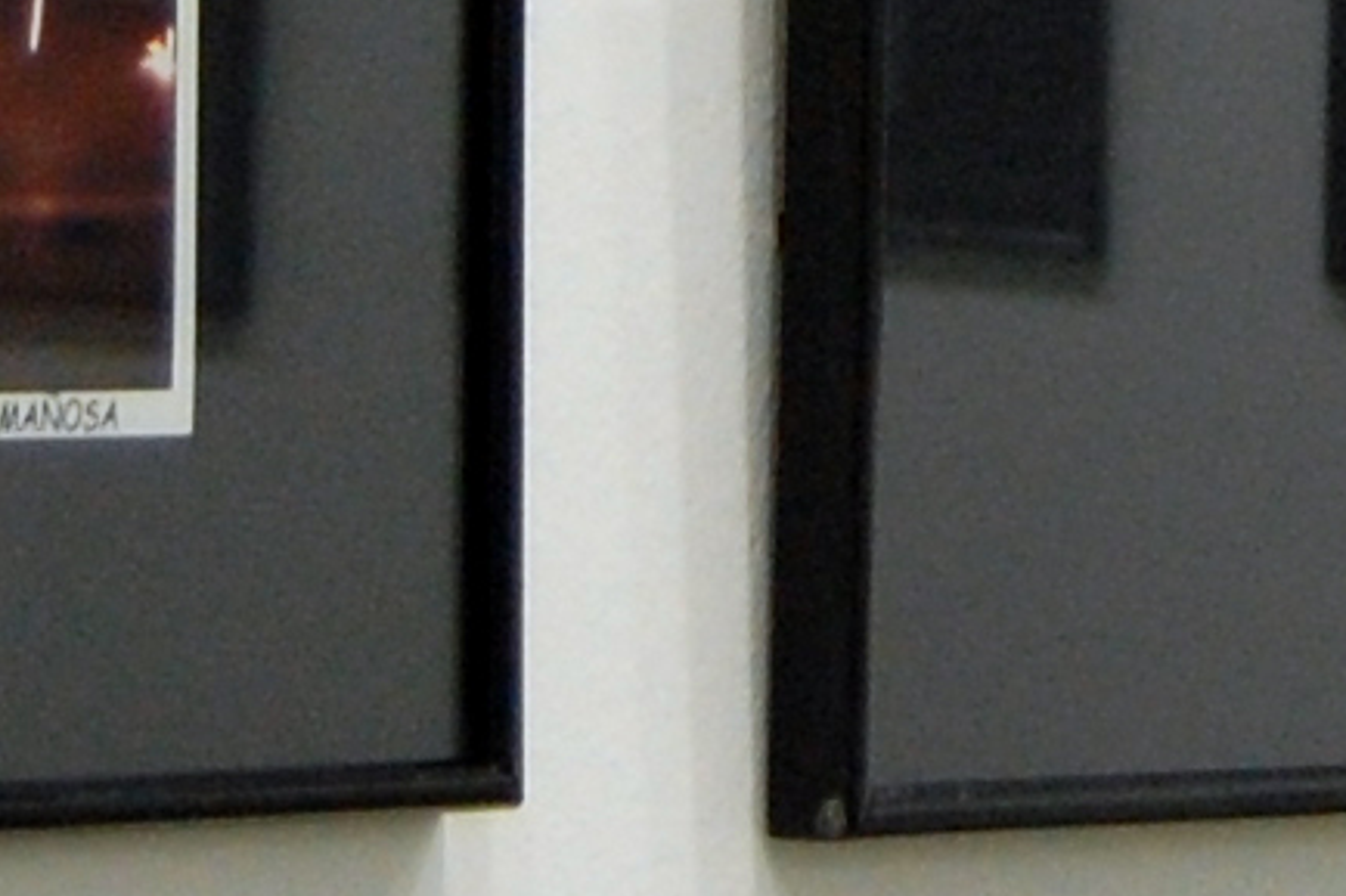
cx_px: 1231
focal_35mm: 363
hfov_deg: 5.7
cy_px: -632
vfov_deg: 3.8
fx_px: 13584
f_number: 4.8
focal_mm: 35
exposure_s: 1/30
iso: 800
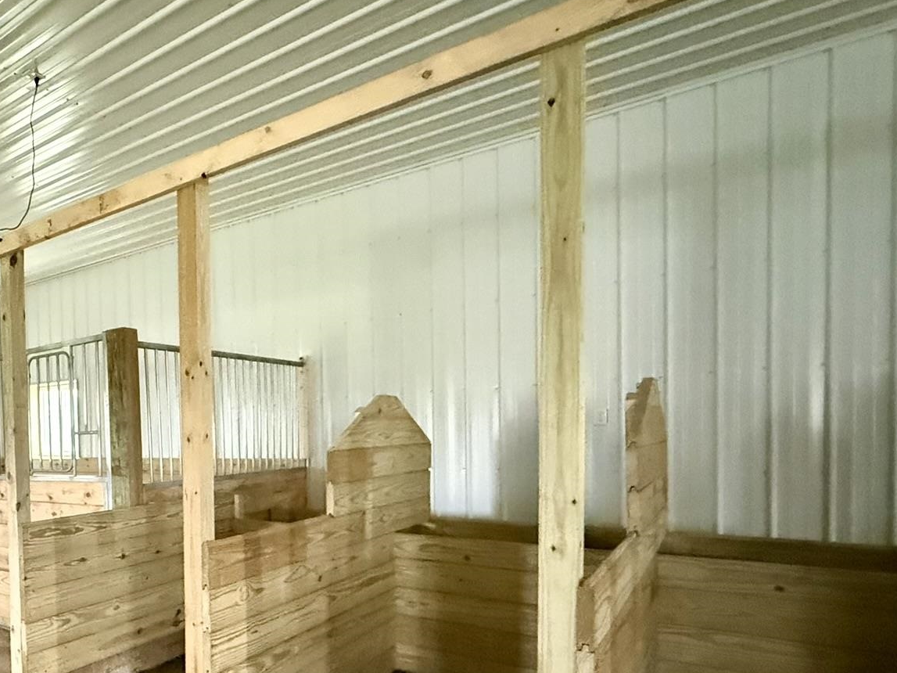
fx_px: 648
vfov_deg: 53.4
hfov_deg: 61.8
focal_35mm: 25
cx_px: 142
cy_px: 466
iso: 1250
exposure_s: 1/52
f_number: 2.2
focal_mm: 2.22
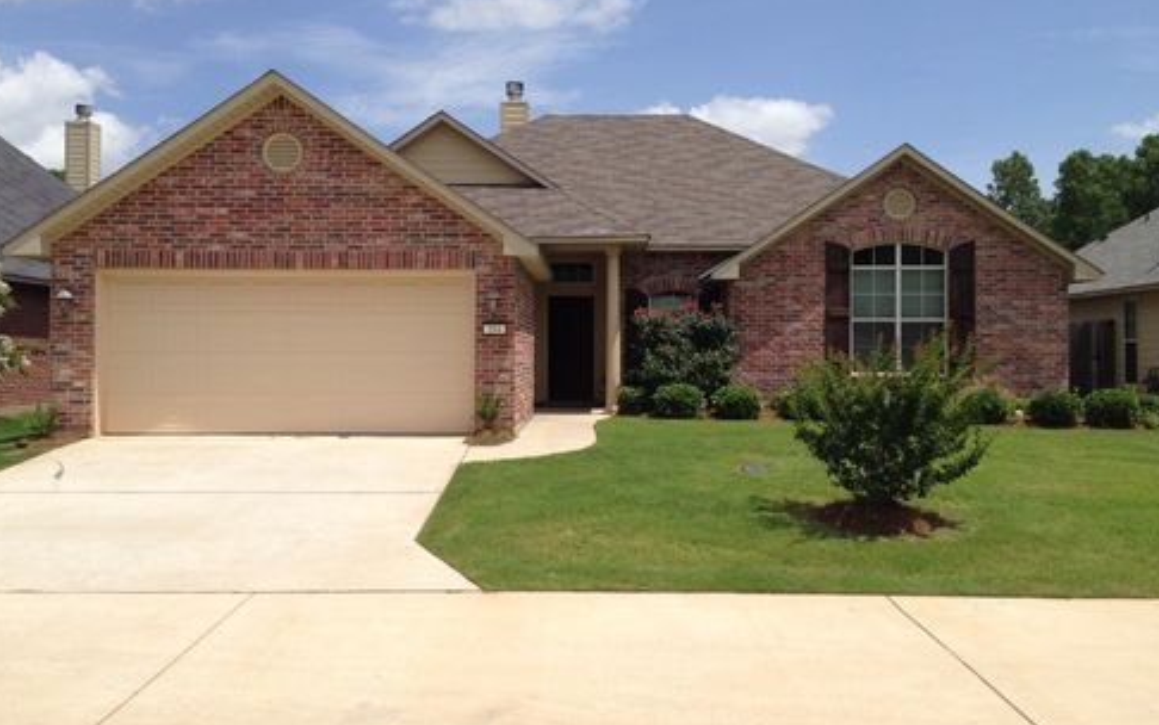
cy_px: 321
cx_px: 582
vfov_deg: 35.3
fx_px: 1137
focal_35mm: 36
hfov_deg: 54.0
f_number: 2.4
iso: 50
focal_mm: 4.12
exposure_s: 1/2262
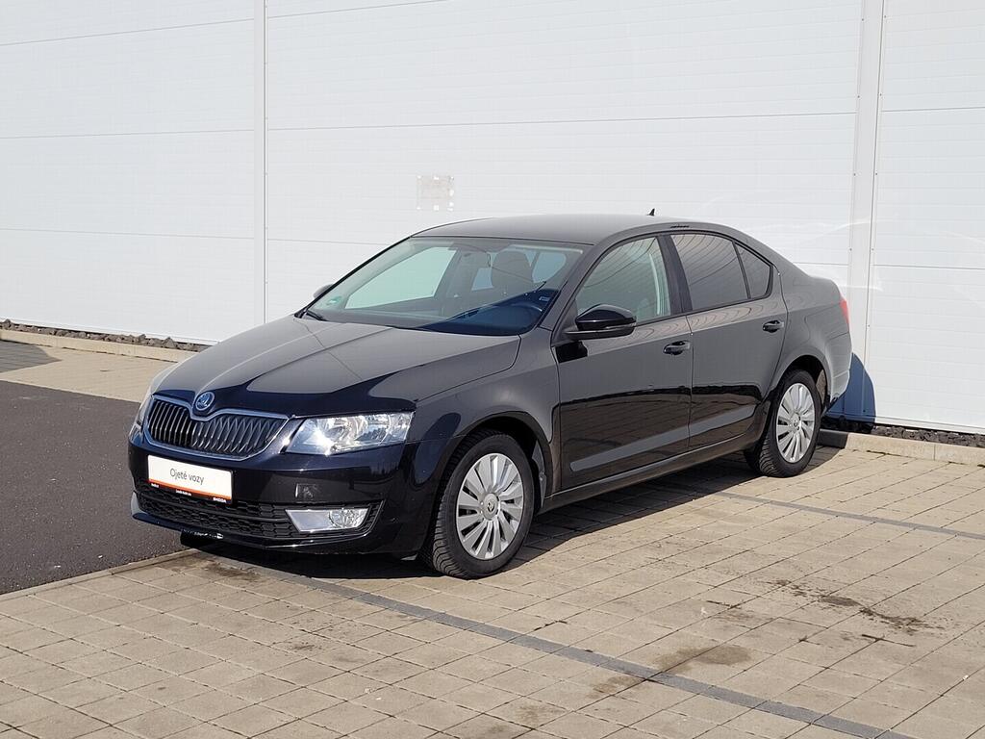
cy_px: 370
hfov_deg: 67.3
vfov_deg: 53.1
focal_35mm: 26
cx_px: 492
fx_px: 740
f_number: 1.8
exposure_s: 1/3291
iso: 40
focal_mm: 5.4
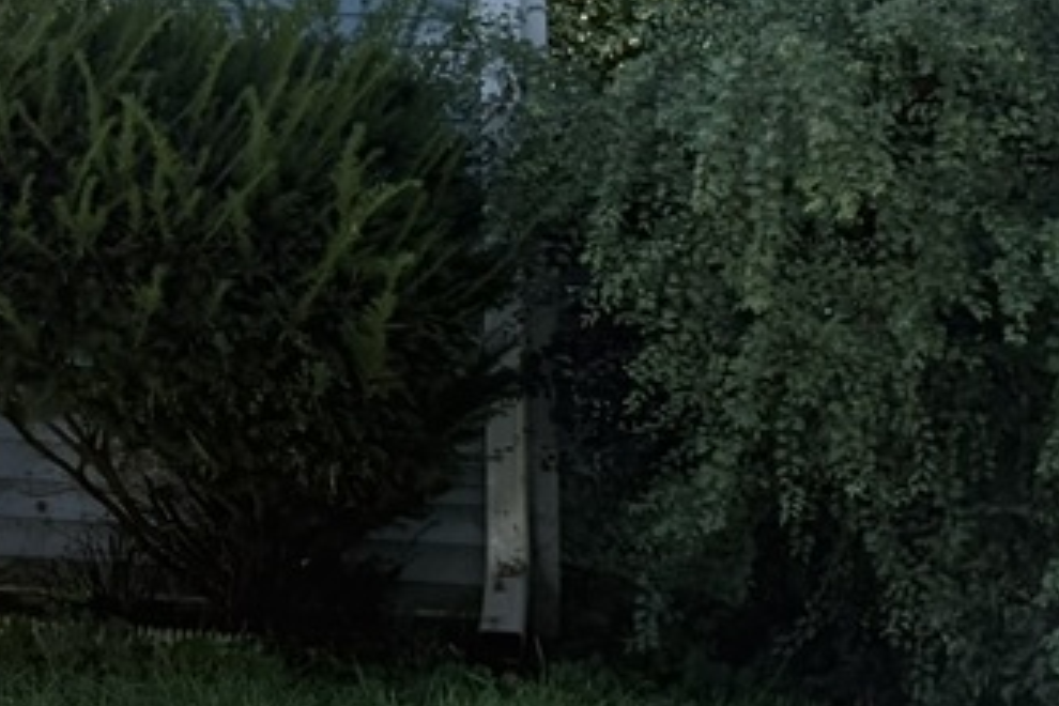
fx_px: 3206
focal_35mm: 109
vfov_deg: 11.8
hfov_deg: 17.3
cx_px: -408
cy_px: -462
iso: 100
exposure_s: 1/2232
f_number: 1.78
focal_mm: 6.76
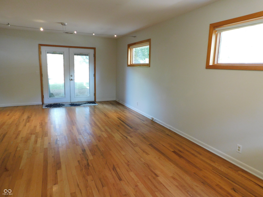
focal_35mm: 23
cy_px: 98
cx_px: 132
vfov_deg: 58.9
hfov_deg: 73.9
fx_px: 175
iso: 220
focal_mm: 4
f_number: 3
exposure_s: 1/30
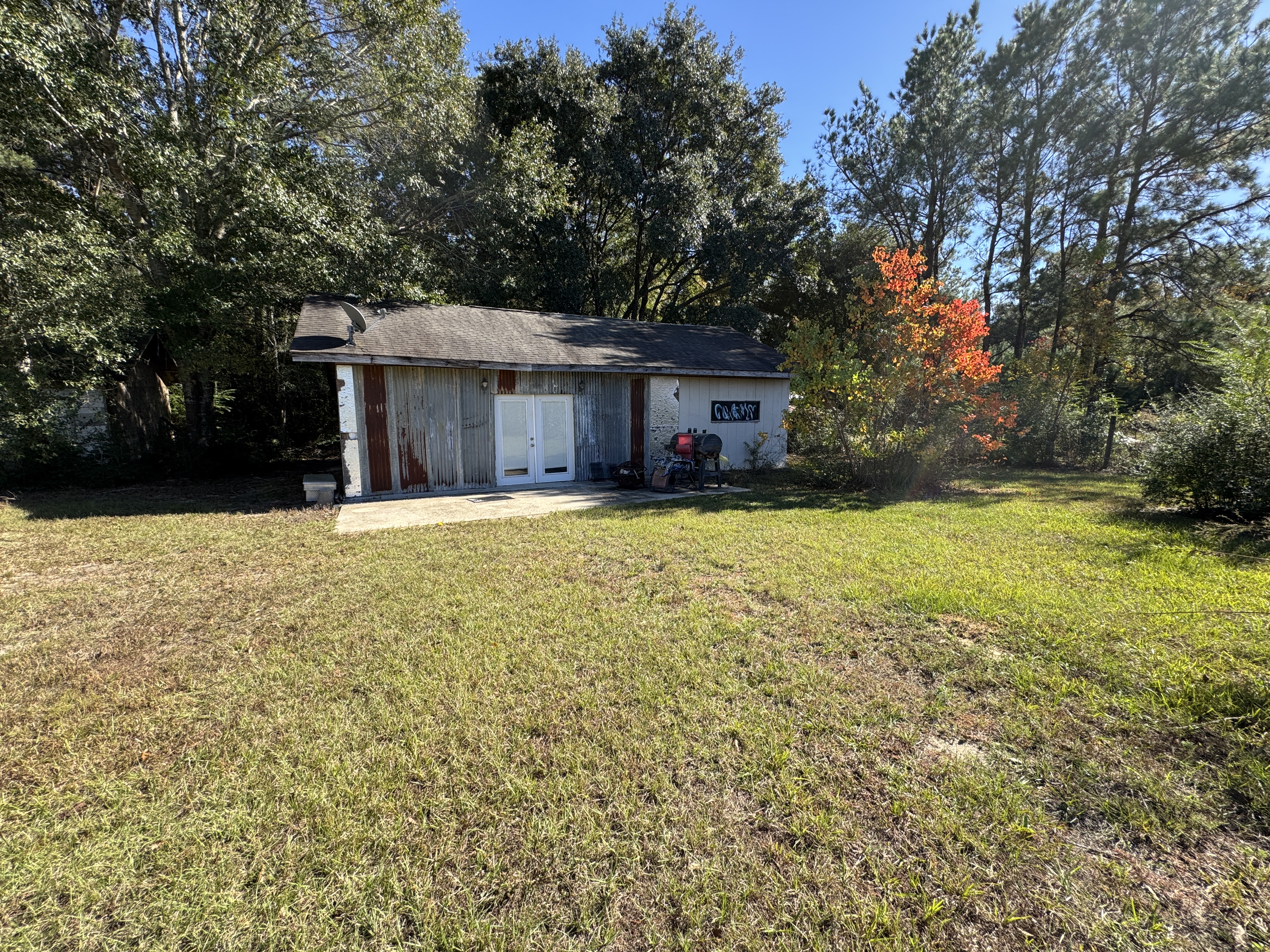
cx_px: 635
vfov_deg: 85.7
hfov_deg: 102.1
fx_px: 514
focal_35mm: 14
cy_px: 476
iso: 40
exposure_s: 1/615
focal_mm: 2.22
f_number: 2.2
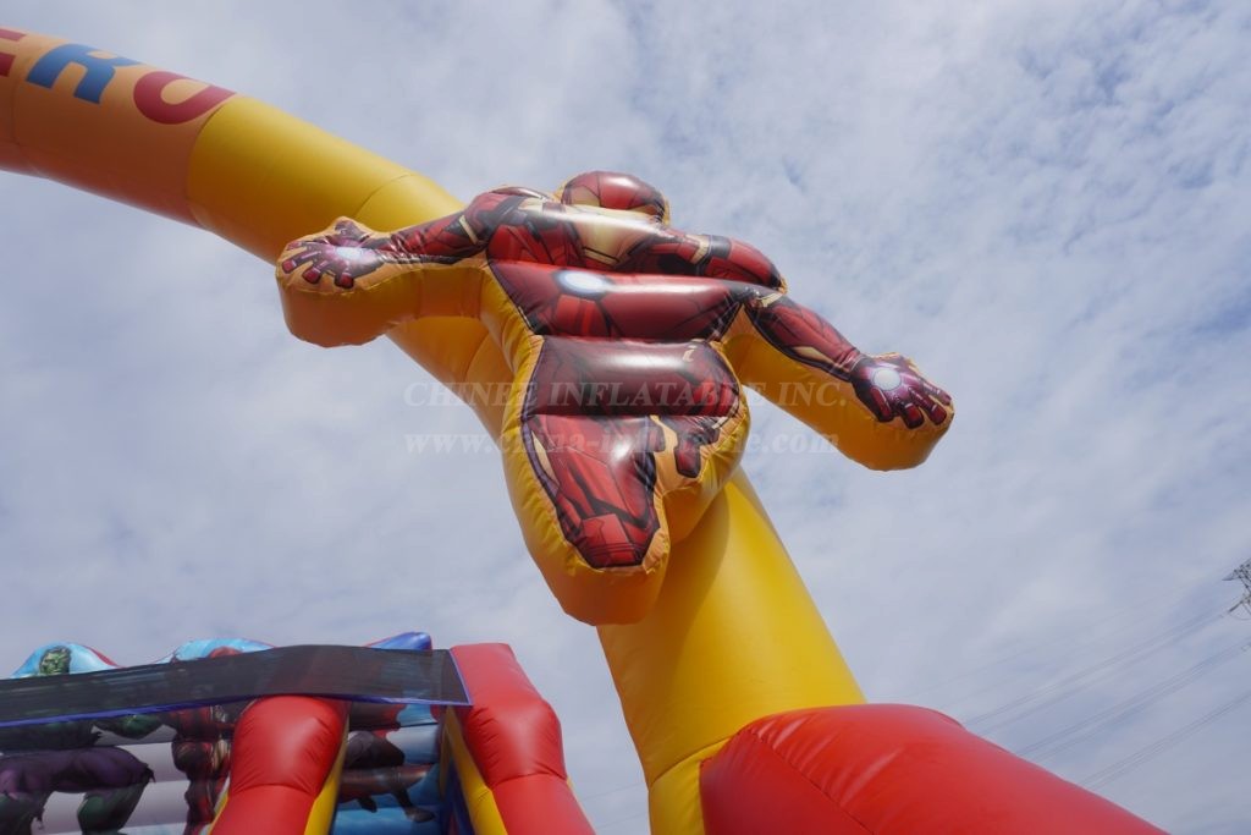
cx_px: 626
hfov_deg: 73.7
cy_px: 418
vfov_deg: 53.1
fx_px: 834
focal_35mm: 24
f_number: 8
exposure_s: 1/500
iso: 100
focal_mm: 16
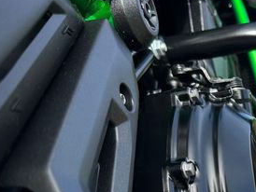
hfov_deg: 31.4
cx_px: 263
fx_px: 415
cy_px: 172
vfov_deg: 25.3
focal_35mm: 56
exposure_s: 1/1880
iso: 80
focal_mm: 6.86
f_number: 1.78
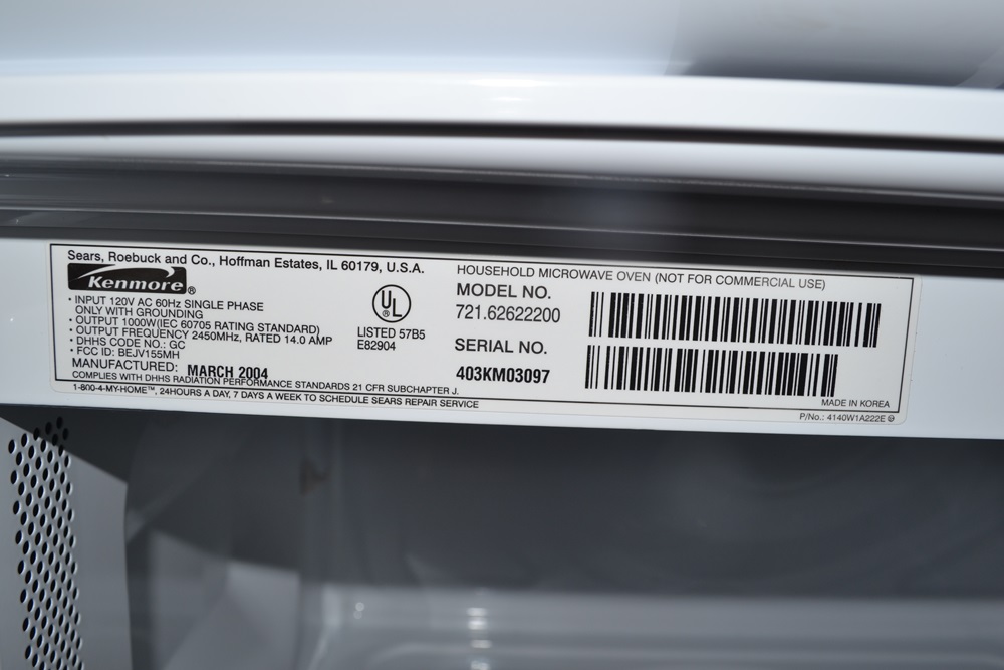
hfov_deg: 61.9
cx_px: 502
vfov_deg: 43.6
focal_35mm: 30
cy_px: 335
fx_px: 837
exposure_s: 1/60
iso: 100
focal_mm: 20
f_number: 8
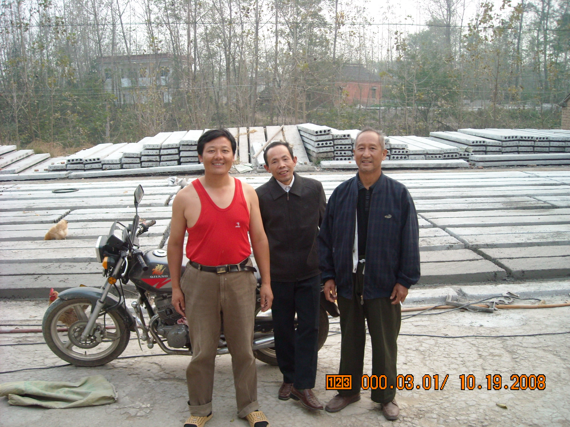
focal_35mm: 35
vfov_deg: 40.7
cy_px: 214
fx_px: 576
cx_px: 285
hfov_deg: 52.6
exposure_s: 1/60
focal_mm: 5.7
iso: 183
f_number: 2.8
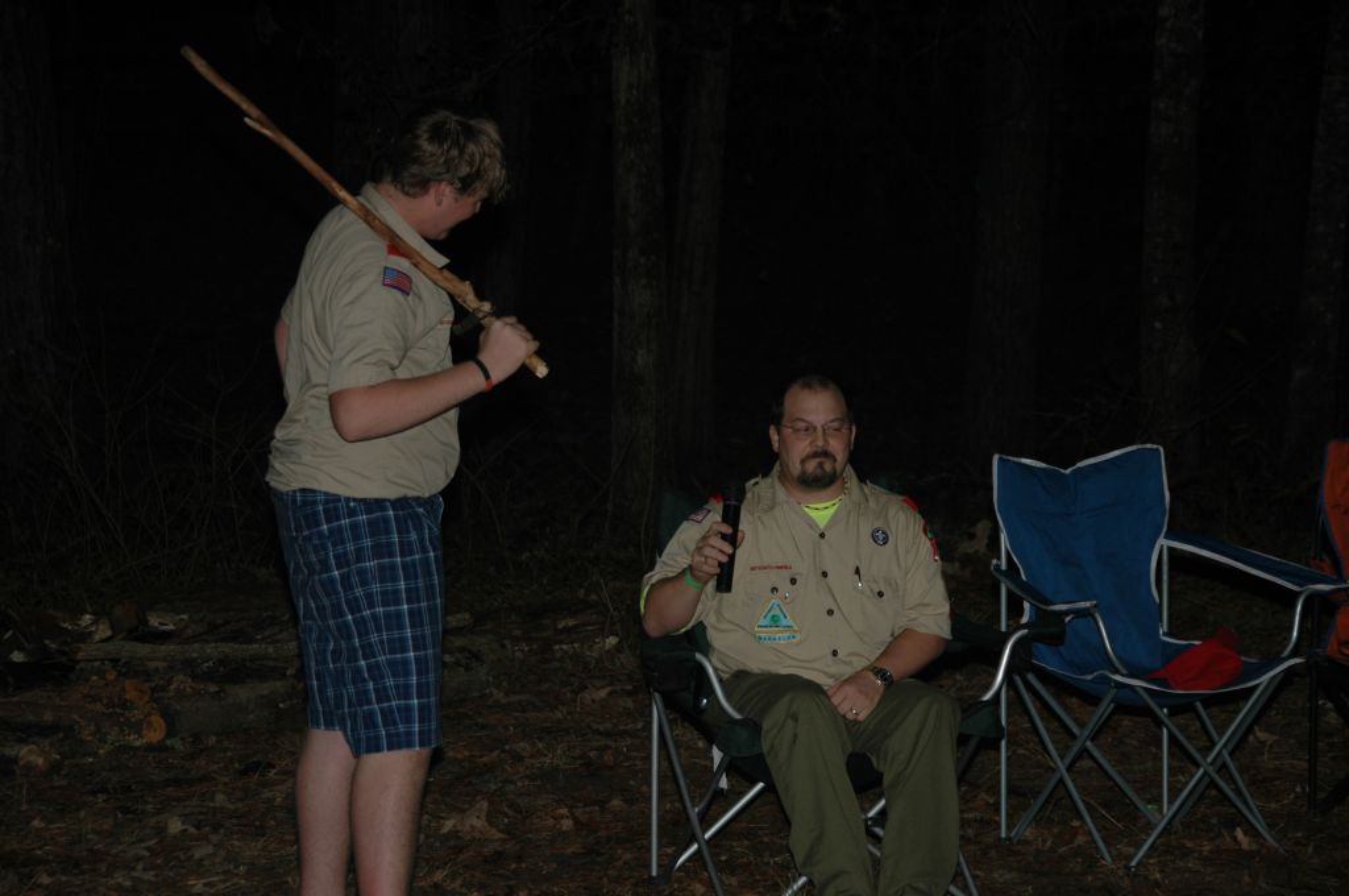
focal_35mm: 123
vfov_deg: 11.1
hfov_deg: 16.7
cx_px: 674
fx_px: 4603
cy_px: 448
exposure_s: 1/60
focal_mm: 82
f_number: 5.3
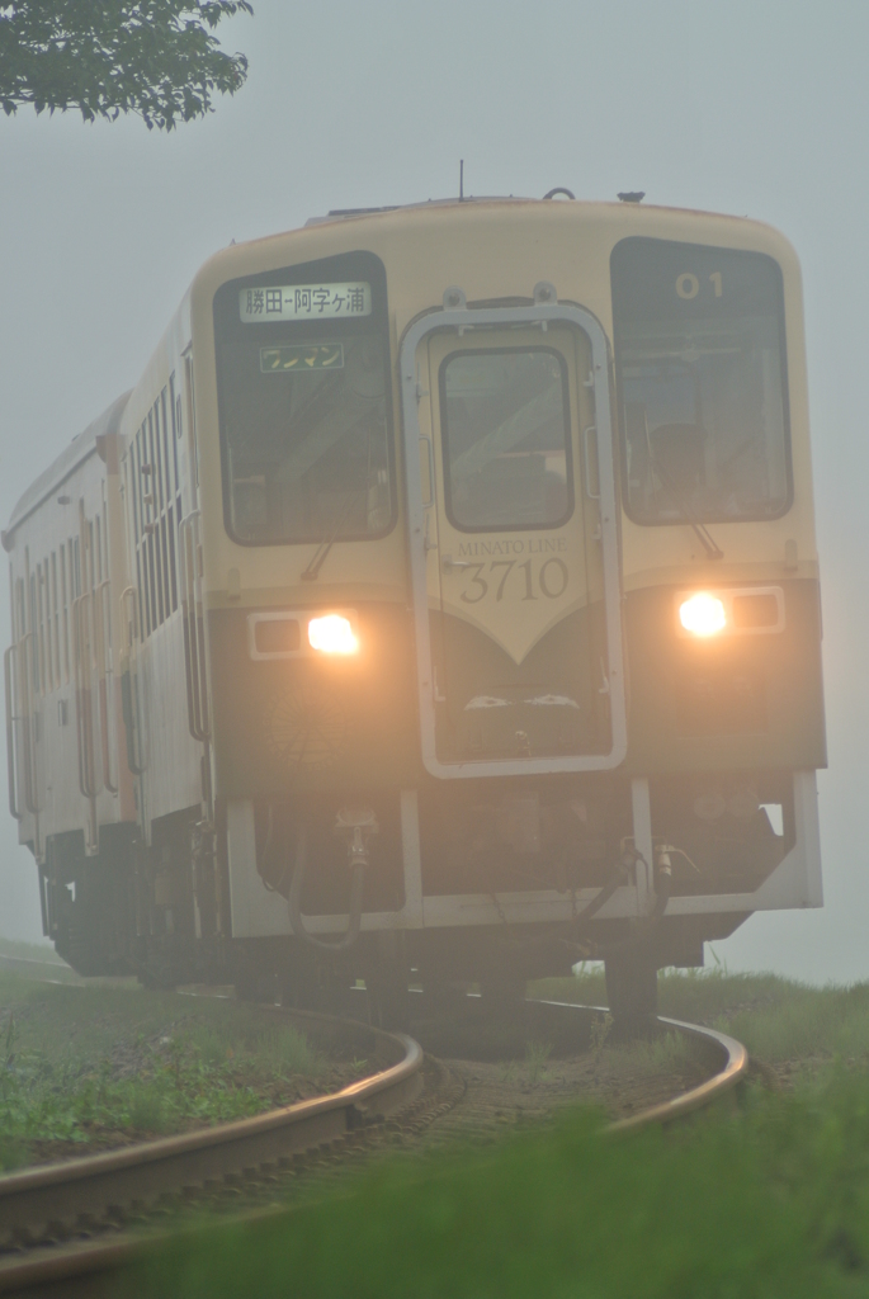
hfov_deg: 3.4
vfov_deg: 5.1
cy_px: 650
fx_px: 14629
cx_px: 434
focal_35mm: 405
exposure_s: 1/100
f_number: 4
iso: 100
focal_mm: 150
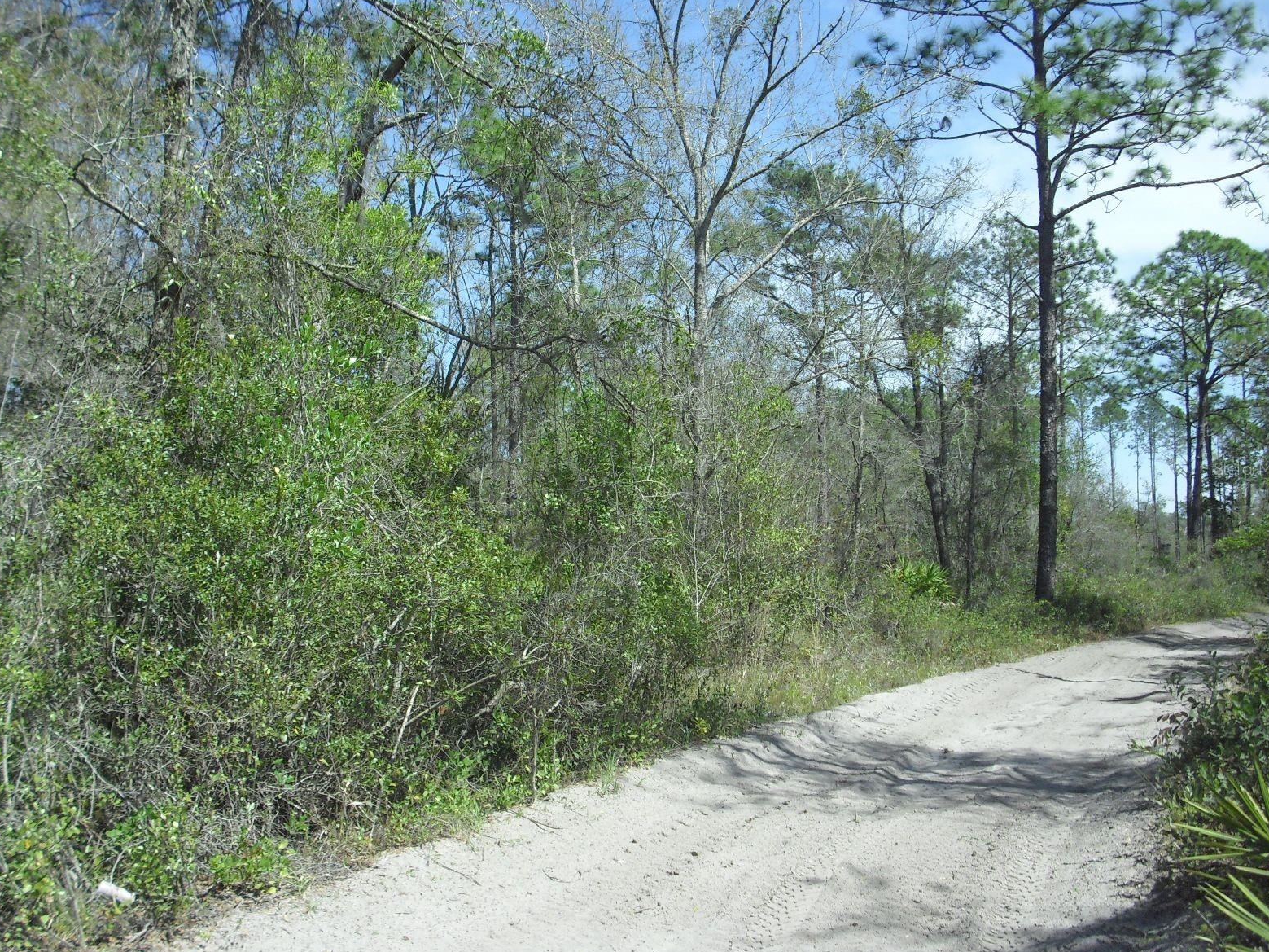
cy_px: 468
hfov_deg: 47.9
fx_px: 1430
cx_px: 640
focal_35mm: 39
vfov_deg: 36.8
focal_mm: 6.2
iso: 100
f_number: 8
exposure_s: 1/200
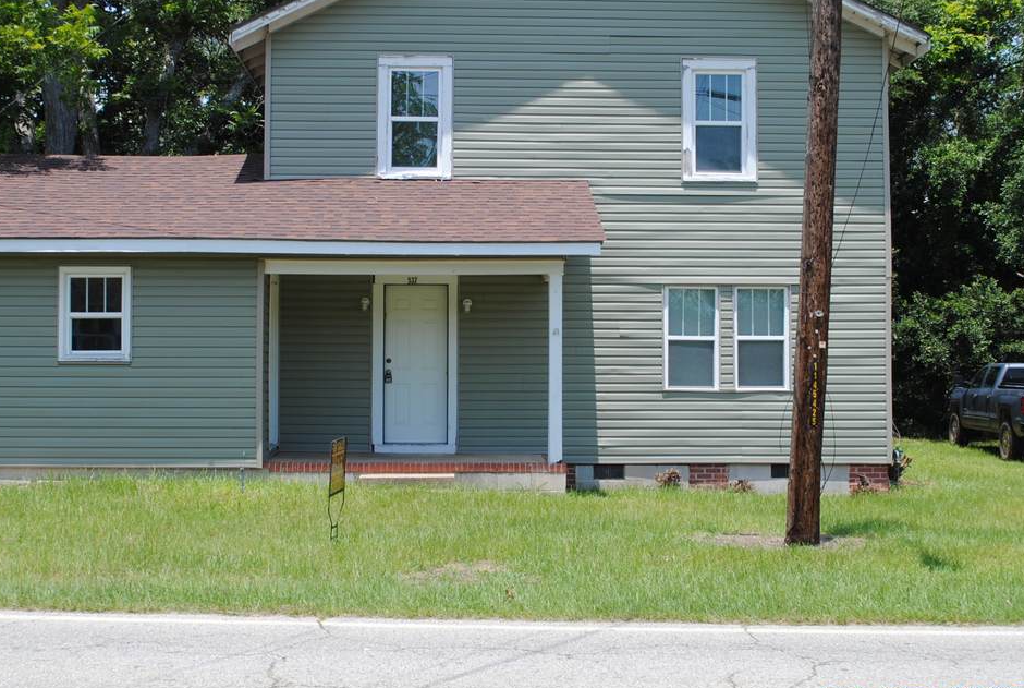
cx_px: 472
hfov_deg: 40.2
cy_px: 308
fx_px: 1397
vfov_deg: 27.6
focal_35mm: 49
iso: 100
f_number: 8
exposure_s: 1/250
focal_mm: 24
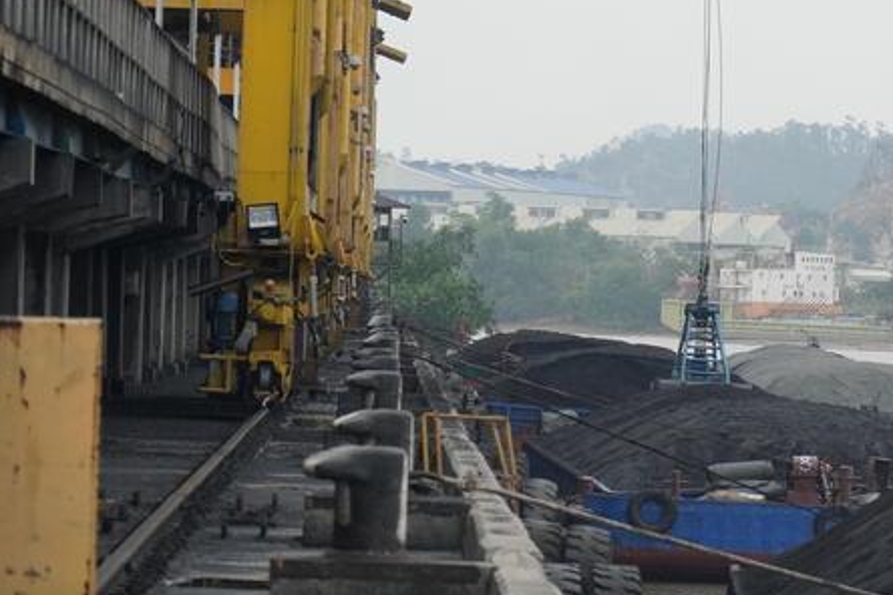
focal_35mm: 284
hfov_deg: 7.2
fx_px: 7042
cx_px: 736
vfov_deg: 4.8
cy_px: 190
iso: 1000
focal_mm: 105
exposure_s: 1/4000
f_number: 4.5
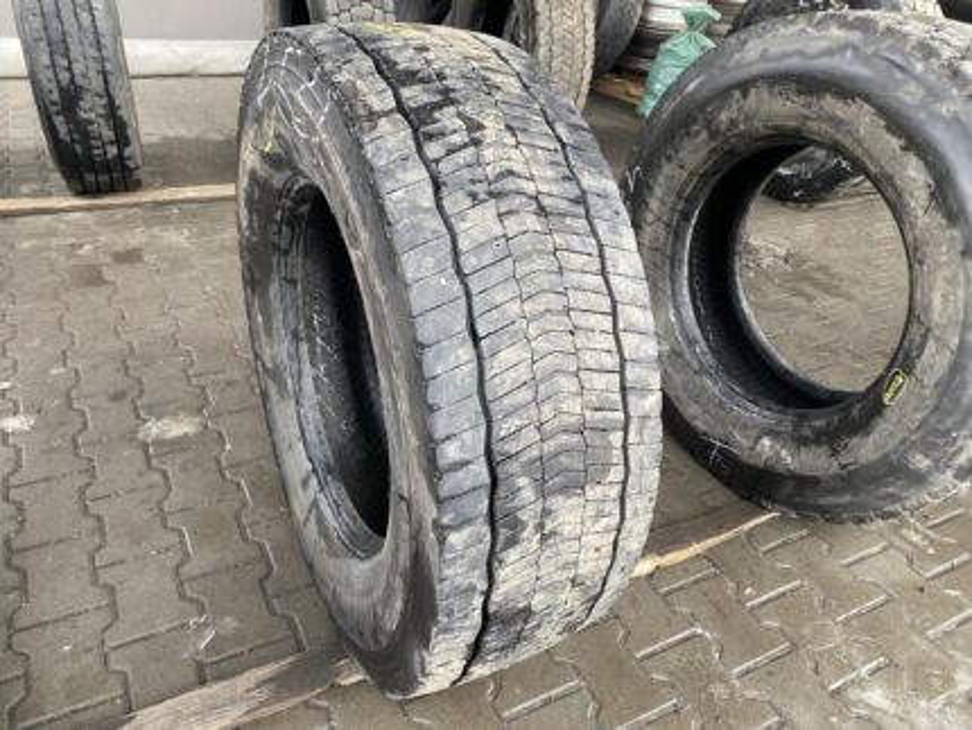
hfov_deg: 67.3
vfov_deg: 53.1
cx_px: 486
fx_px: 730
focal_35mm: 26
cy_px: 365
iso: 80
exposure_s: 1/121
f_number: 1.8
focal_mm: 4.25
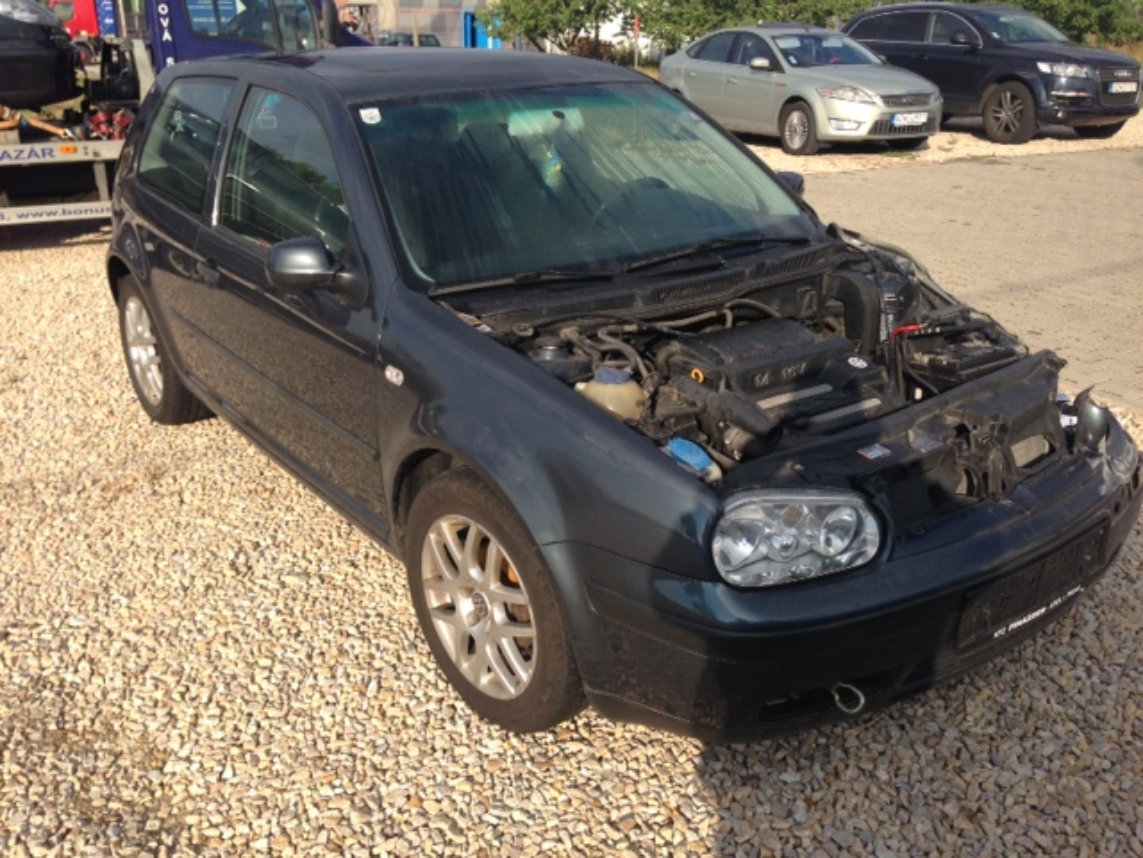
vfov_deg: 42.9
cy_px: 429
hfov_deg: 55.4
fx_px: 1090
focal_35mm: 33
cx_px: 572
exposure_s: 1/1043
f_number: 2.4
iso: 50
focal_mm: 4.13
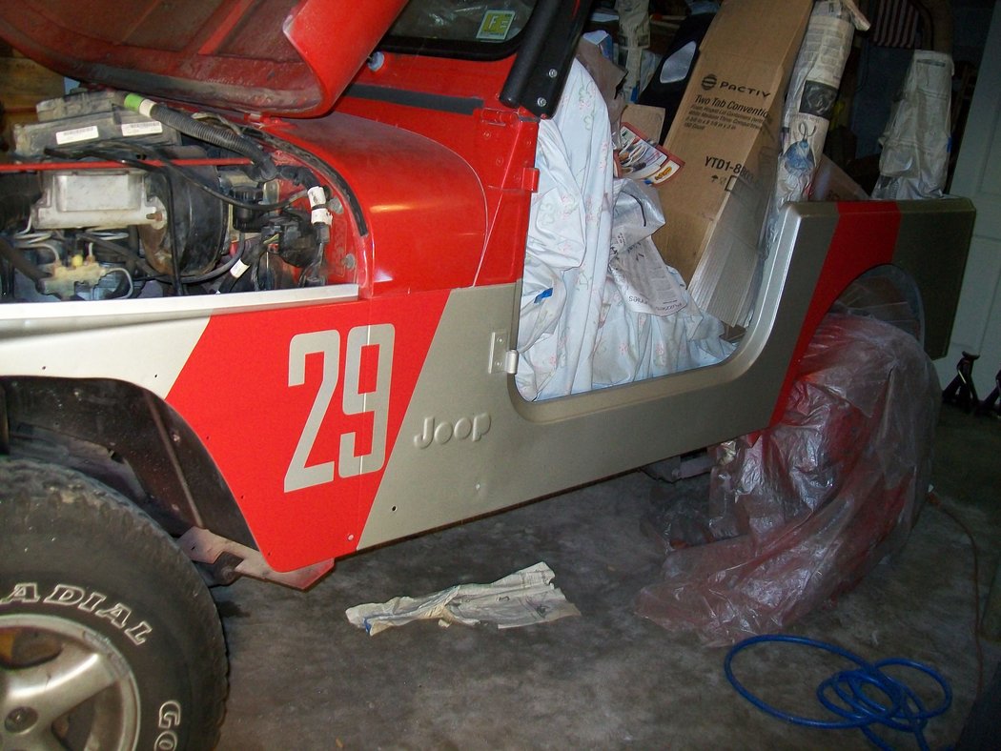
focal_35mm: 34
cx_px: 500
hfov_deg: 53.9
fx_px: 983
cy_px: 376
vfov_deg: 41.8
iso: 160
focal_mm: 6.1
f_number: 2.7
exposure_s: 1/60
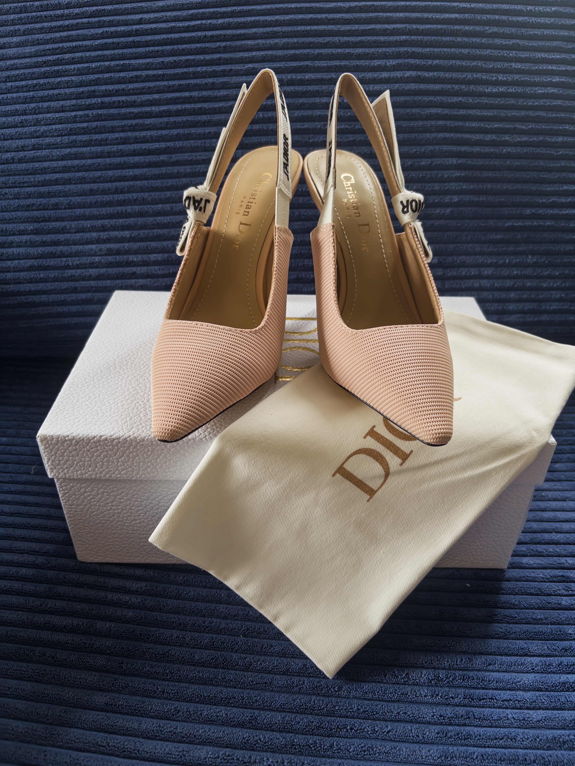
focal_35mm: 26
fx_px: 576
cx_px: 288
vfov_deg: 67.3
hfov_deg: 53.1
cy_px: 383
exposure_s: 1/118
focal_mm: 5.96
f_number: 1.6
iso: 50
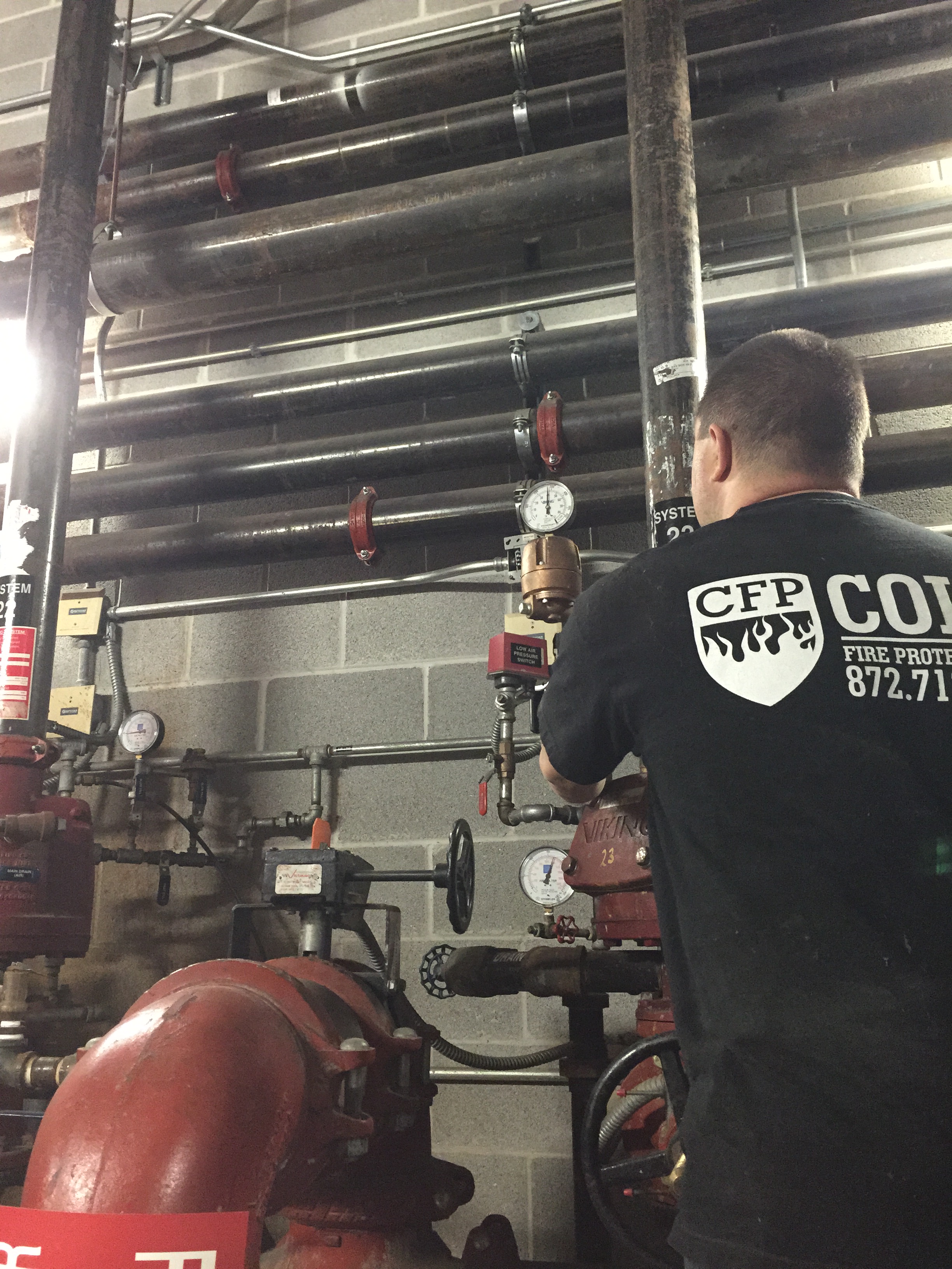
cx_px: 476
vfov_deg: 61.7
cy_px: 634
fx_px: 1063
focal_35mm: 29
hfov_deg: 48.2
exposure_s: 1/15
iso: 320
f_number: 2.2
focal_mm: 4.15
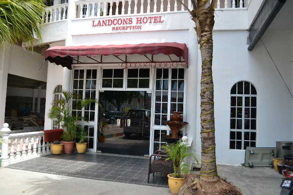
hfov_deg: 67.4
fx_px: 220
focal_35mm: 27
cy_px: 98
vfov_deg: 47.9
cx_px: 146
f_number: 3.5
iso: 1600
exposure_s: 1/4000
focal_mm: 18
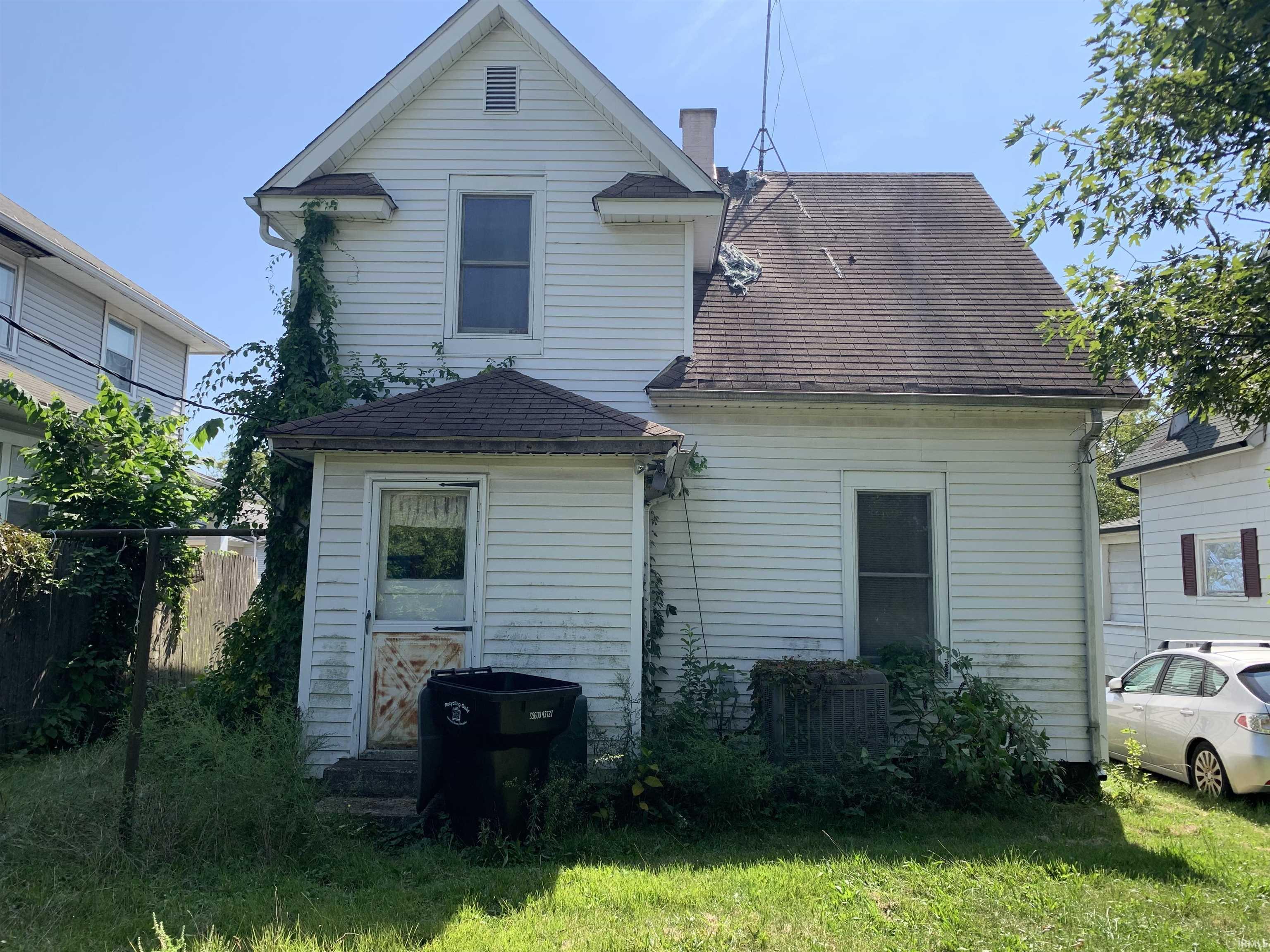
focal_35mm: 26
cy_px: 476
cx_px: 635
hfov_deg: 67.3
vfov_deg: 53.1
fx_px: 954
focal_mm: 4.25
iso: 25
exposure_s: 1/954
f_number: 1.8
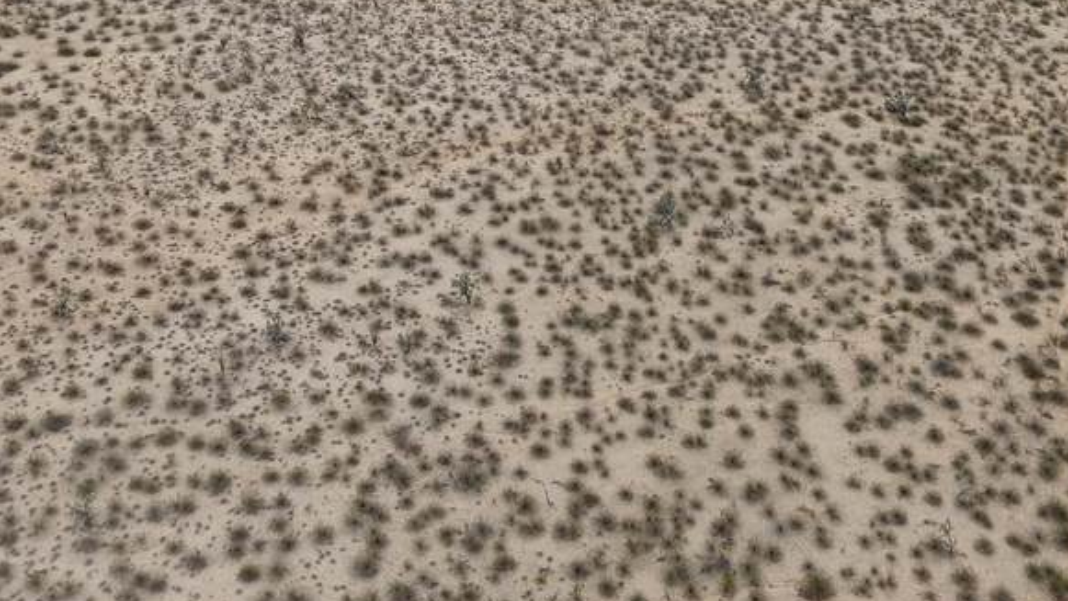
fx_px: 1360
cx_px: 645
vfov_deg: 24.4
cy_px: 96
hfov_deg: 42.7
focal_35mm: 48
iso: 100
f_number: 2.8
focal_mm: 3.61
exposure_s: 1/577
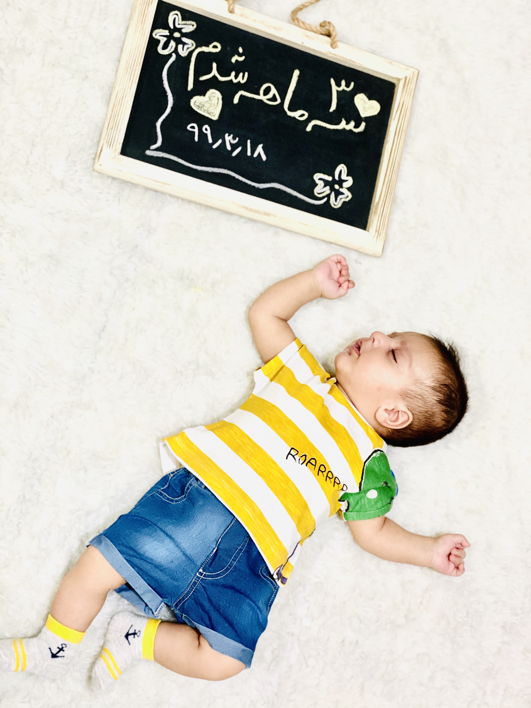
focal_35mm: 52
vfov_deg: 36.8
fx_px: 1064
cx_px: 266
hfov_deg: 28.0
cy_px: 354
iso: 125
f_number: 2
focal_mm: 6
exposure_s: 1/33
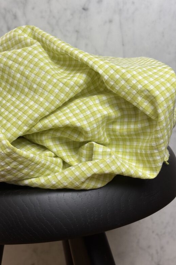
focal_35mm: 55
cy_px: 132
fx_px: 404
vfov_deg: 36.3
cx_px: 86
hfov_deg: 24.6
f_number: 1.6
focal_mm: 5.96
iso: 25
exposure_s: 1/124
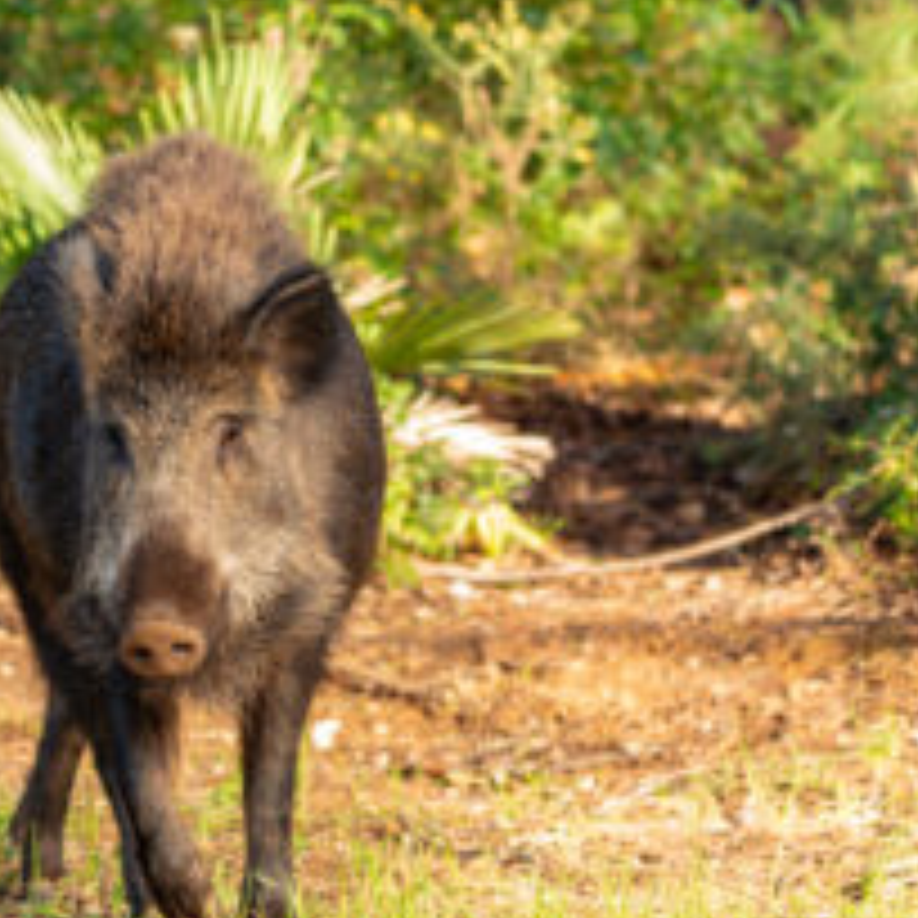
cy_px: 572
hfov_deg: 6.7
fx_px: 7861
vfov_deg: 6.7
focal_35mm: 262
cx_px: 180
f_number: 5
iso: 500
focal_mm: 150
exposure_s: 1/100
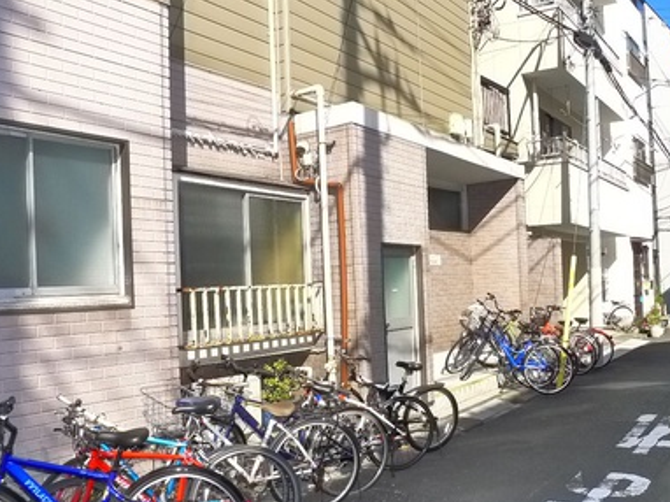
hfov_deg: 42.7
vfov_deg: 32.8
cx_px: 405
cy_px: 287
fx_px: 851
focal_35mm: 44
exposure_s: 1/500
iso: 400
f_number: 4
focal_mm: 5.1
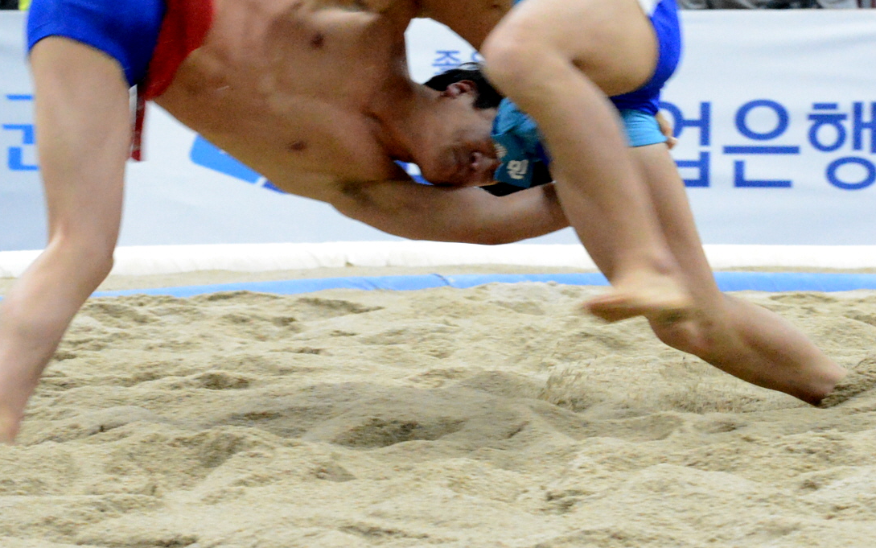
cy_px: 43
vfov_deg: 4.6
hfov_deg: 7.3
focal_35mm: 288
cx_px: 311
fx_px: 6877
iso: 12800
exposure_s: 1/200
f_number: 8
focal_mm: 125
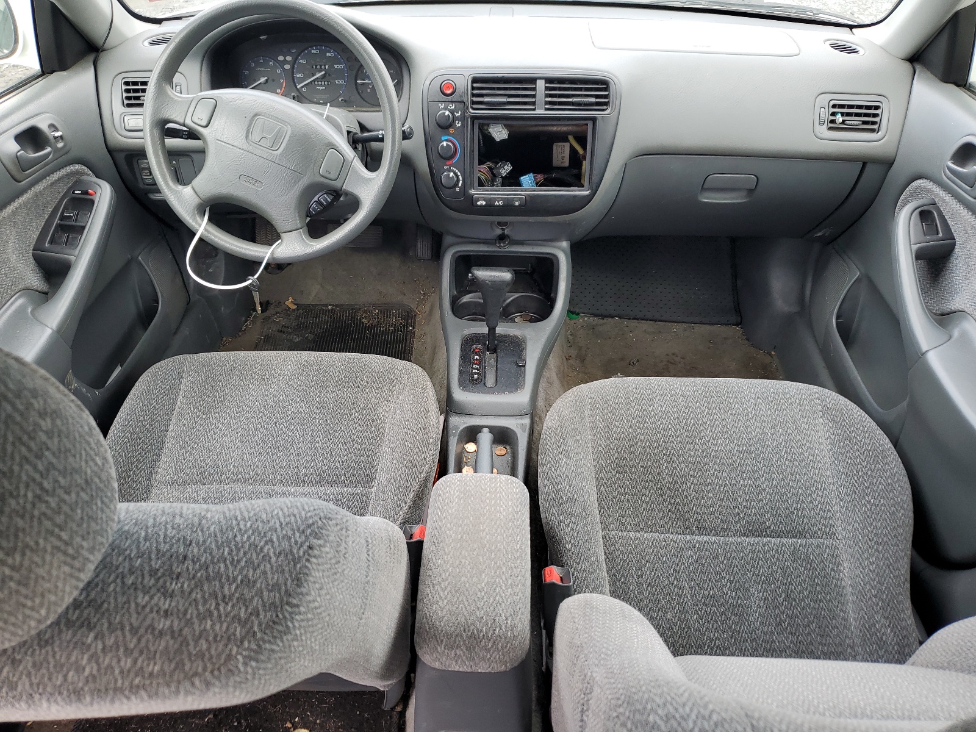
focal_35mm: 26
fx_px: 733
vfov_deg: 53.1
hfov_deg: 67.3
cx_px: 488
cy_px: 366
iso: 50
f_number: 1.5
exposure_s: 1/213
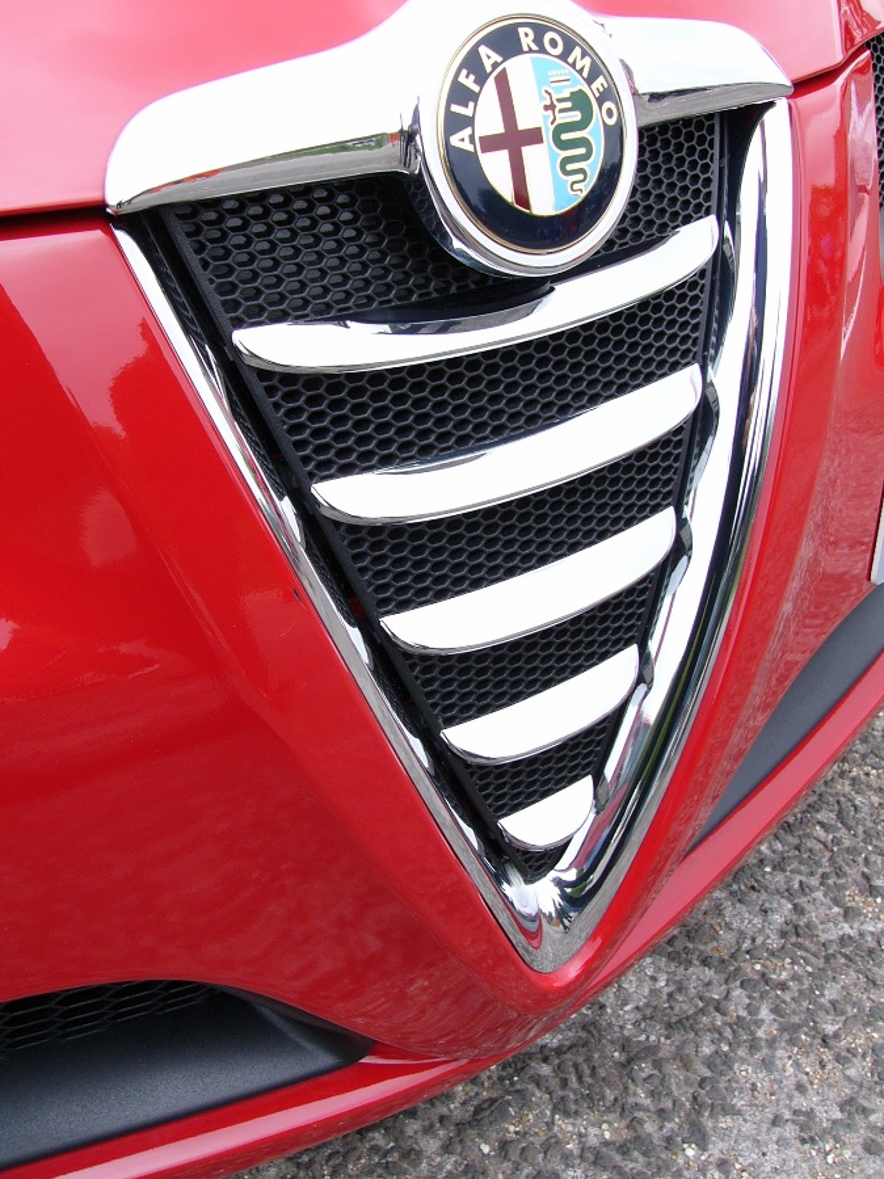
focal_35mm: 41
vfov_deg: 45.7
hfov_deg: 35.1
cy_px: 525
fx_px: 1396
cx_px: 435
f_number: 3.7
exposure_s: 1/100
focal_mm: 6
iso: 50
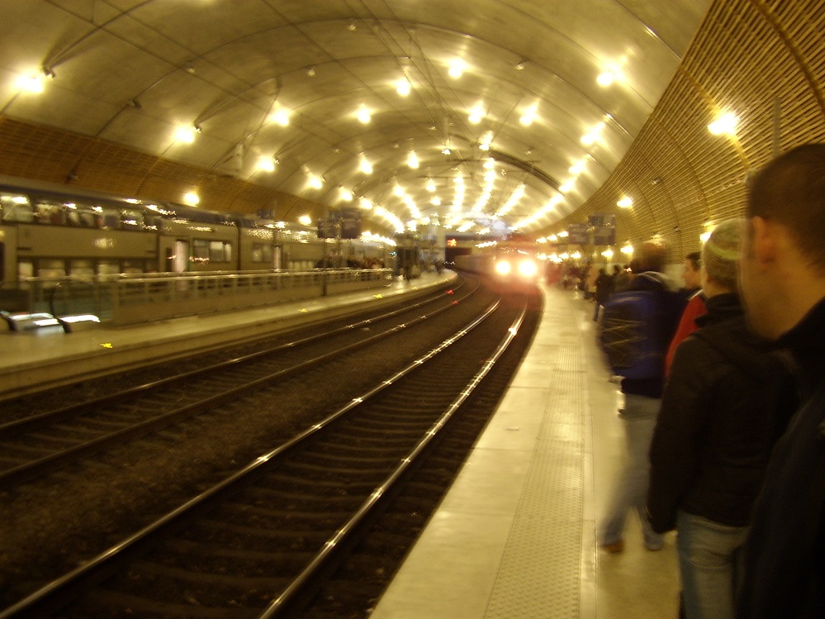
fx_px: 715
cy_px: 310
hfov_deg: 60.0
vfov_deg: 46.8
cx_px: 412
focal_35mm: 30
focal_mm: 5.8
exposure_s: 1/2
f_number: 2.9
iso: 100
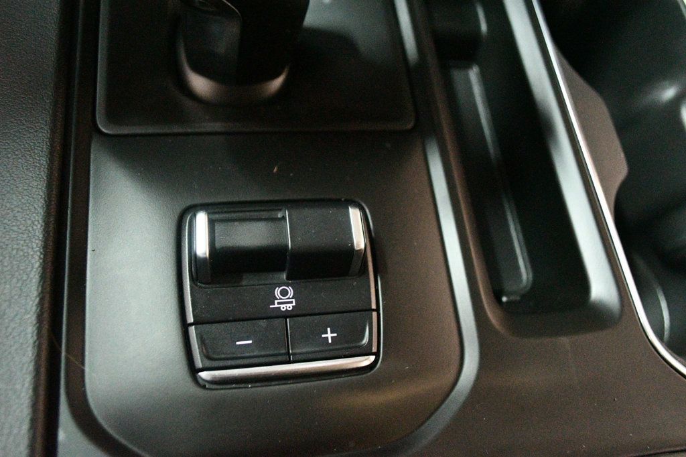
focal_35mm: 30
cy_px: 228
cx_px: 343
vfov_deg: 43.6
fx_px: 571
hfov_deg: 61.9
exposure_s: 1/30
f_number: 3.8
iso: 12800
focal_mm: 20
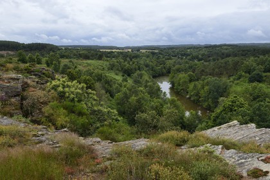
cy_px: 90
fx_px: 210
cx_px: 135
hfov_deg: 65.5
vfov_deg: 46.4
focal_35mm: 28
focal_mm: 28
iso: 400
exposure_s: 1/160
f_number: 16
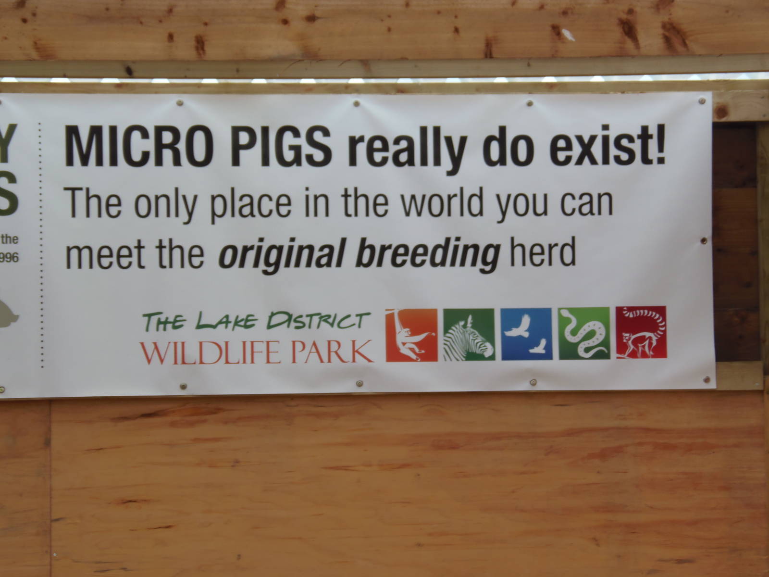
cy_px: 288
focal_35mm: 136
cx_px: 384
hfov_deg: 14.5
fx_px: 3021
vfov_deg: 10.9
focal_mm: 25.2
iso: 64
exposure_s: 1/80
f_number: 4.7
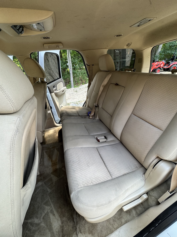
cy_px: 118
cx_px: 88
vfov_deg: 102.1
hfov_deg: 85.7
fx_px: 95
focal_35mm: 14
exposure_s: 1/99
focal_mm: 2.22
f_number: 2.2
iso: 80
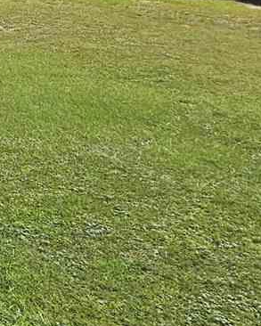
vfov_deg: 26.0
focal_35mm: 71
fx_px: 685
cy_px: 38
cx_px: -399
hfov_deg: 13.7
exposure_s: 1/3001
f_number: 2.2
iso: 50
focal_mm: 2.2
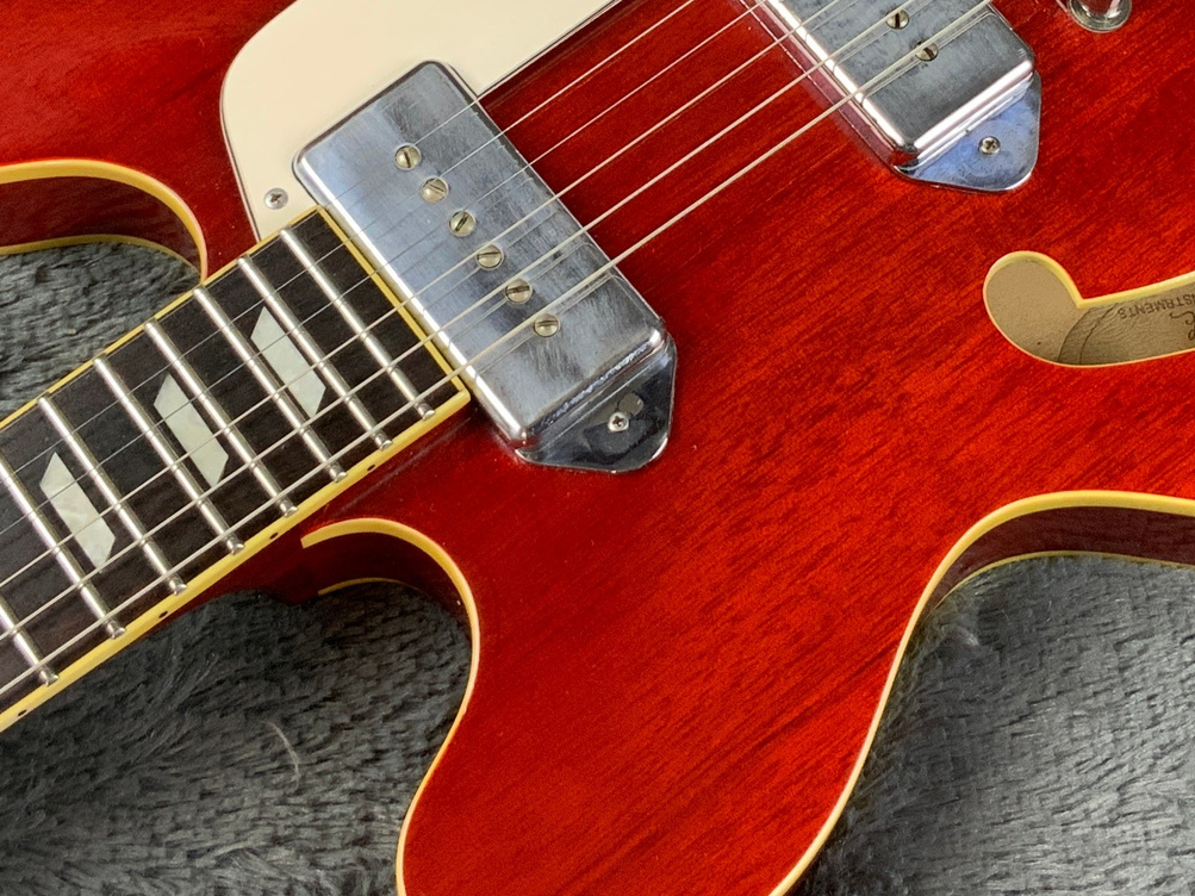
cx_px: 746
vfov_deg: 19.5
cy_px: 79
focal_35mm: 74
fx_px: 2554
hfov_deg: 26.3
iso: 64
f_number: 1.8
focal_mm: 3
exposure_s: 1/50
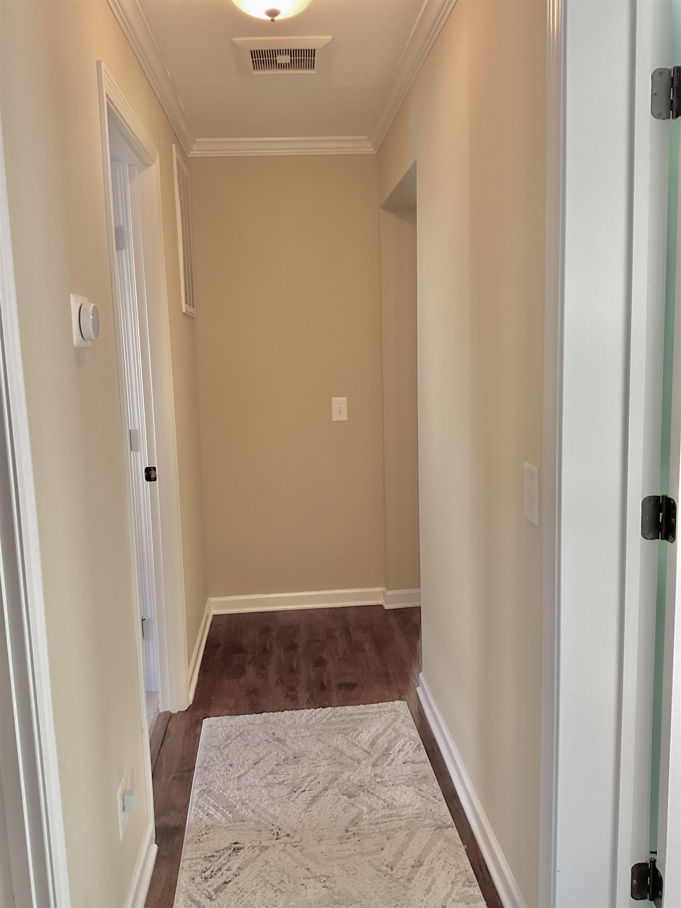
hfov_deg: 48.2
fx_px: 761
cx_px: 340
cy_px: 454
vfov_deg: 61.7
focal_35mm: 29
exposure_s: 1/60
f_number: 1.8
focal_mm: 3
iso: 64
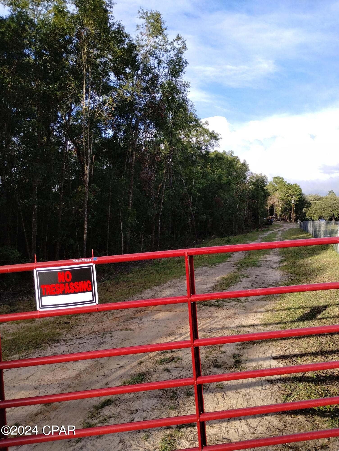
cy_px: 226
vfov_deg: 63.4
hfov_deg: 49.8
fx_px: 365
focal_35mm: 28
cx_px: 170
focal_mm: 4.27
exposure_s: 1/260
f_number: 1.8
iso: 100
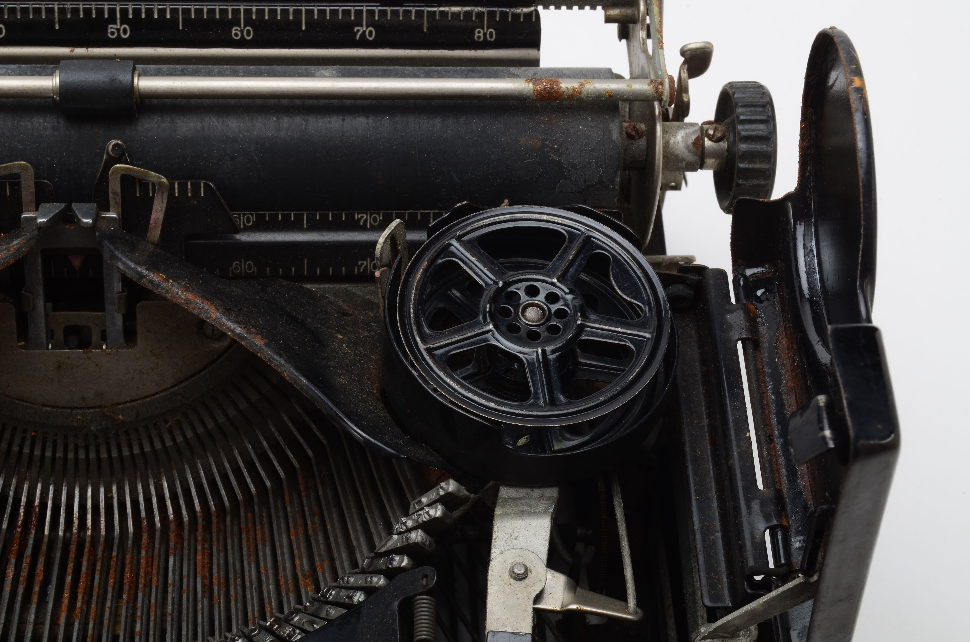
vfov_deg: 16.5
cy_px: 321
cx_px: 485
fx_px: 2218
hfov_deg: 24.7
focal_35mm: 82
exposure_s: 1/160
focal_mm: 55
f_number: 20
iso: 100
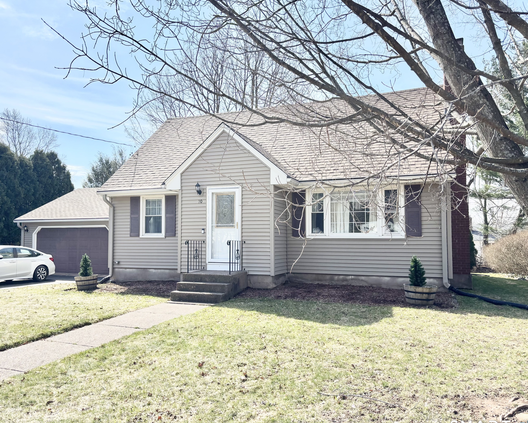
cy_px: 217
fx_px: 438
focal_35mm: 28
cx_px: 245
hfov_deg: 62.1
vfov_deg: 51.5
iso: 50
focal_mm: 5.96
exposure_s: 1/2571
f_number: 1.6
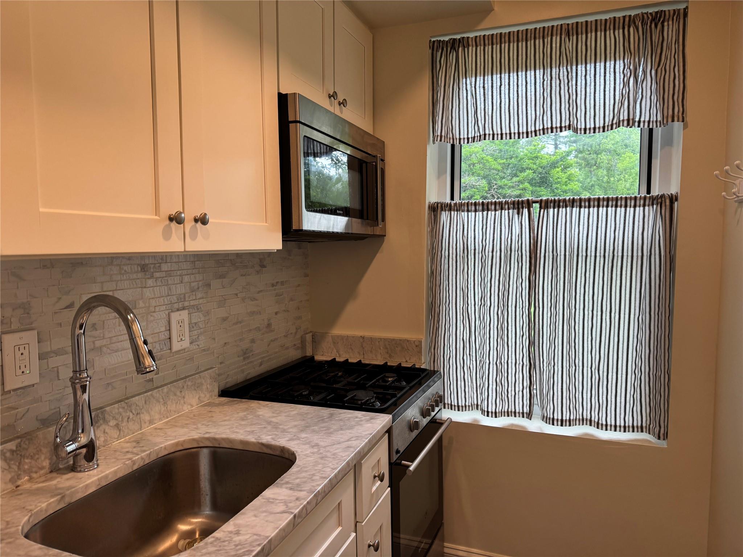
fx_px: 515
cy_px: 278
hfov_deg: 71.6
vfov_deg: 56.8
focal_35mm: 24
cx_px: 372
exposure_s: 1/120
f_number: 1.78
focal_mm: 6.76
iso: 125
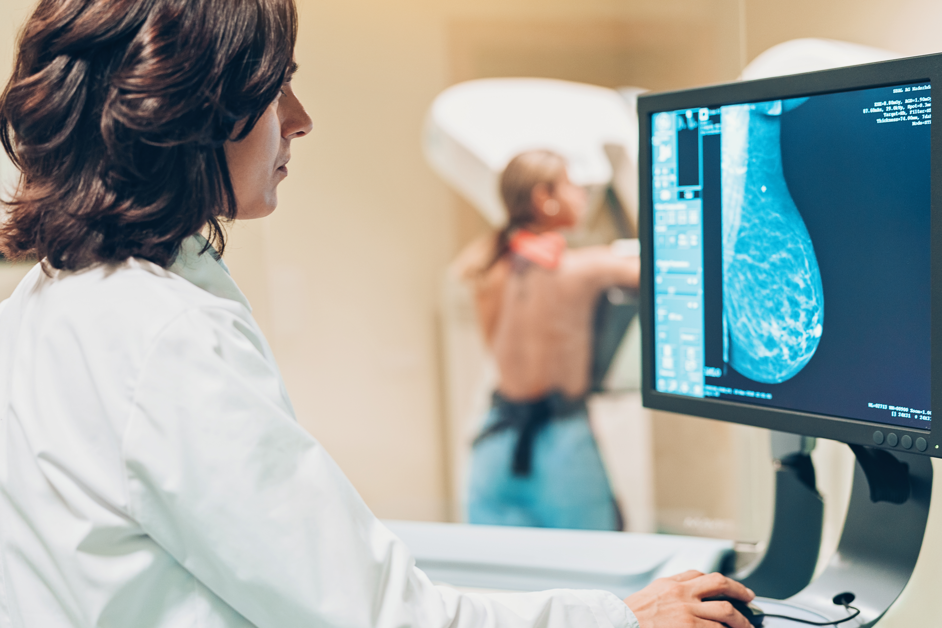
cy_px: 314
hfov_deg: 39.6
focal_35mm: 50
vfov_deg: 27.0
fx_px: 1308
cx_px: 471
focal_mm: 50
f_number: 2
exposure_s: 1/100
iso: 800
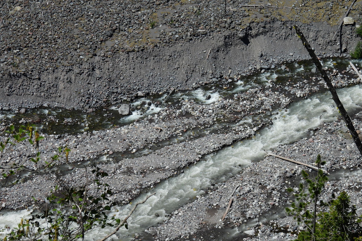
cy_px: 127
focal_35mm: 209
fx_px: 2101
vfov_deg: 6.6
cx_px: 180
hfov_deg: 9.8
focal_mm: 35.7
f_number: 4.5
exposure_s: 1/1250
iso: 100
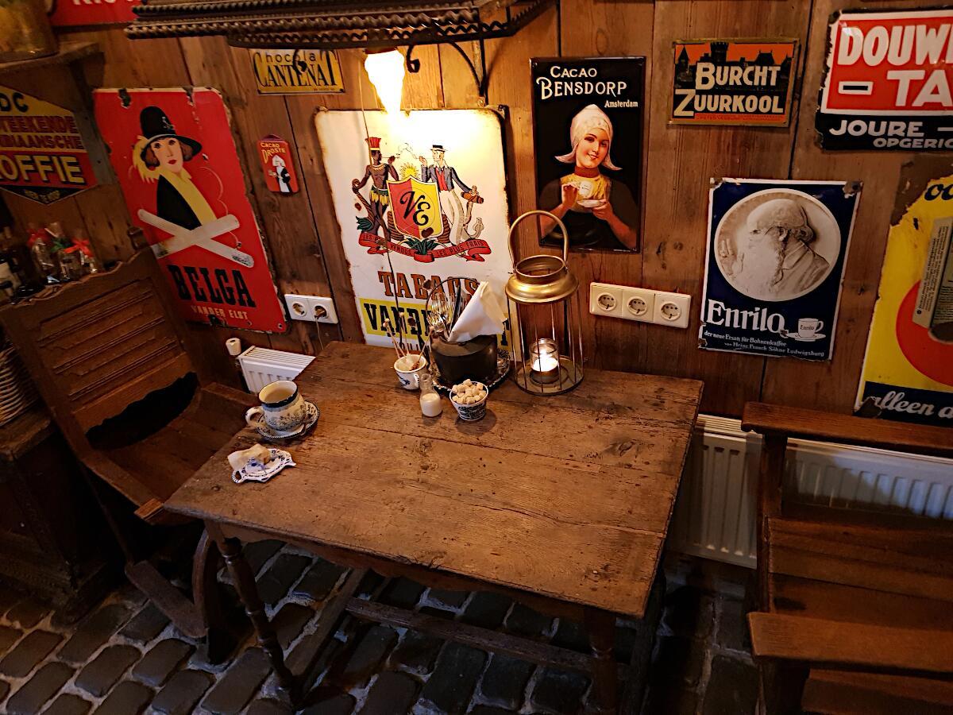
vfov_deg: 53.1
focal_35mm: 26
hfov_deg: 67.3
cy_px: 358
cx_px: 476
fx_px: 716
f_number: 1.7
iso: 200
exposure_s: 1/13
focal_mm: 4.2
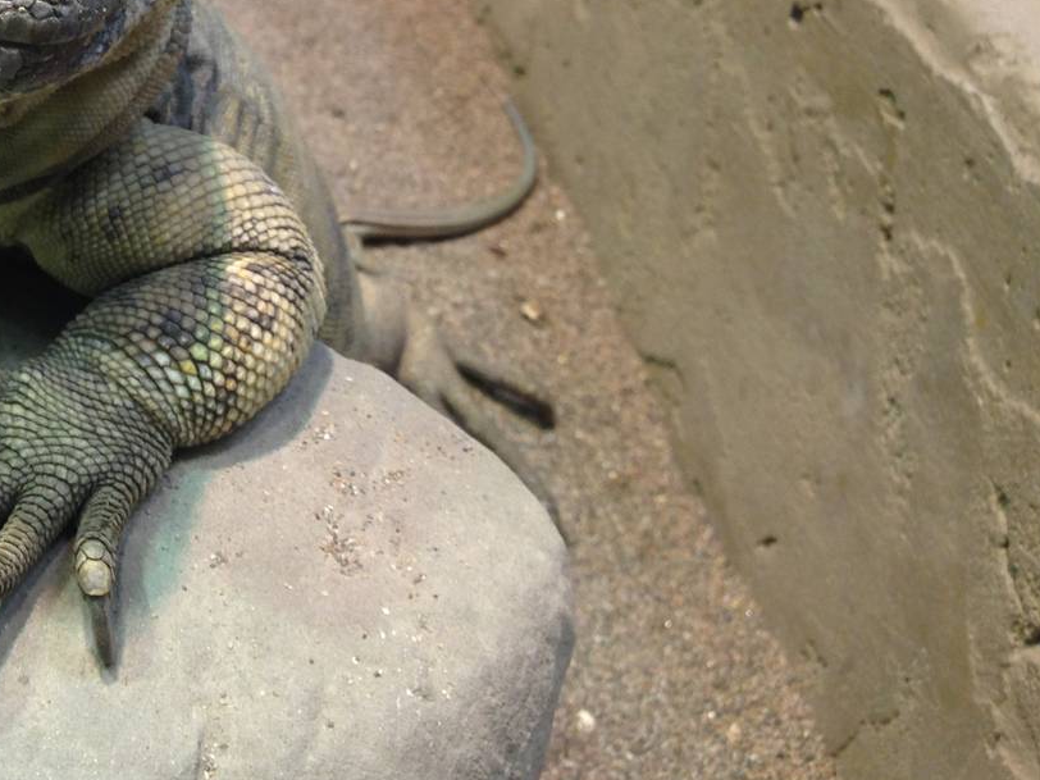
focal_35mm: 65
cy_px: 42
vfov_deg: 21.9
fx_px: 1953
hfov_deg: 28.7
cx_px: 109
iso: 64
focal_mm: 4.12
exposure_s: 1/20
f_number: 2.4
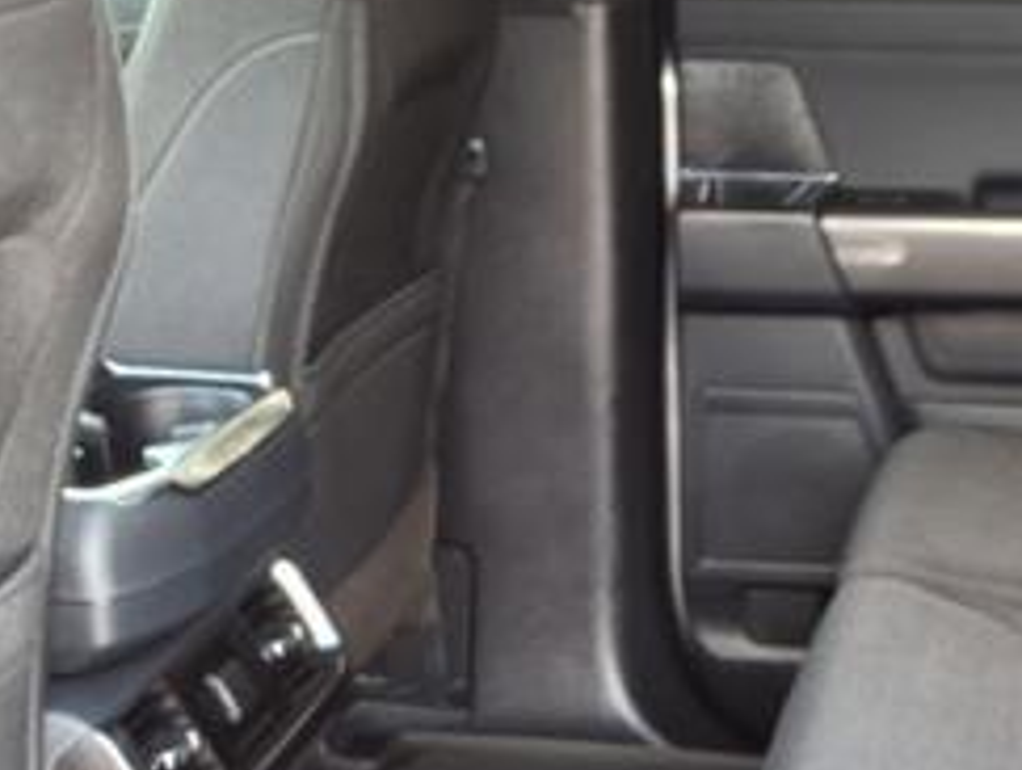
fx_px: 2099
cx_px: 791
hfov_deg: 26.9
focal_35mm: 71
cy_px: 943
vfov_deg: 19.5
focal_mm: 3.58
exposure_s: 1/40
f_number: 1.9
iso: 80
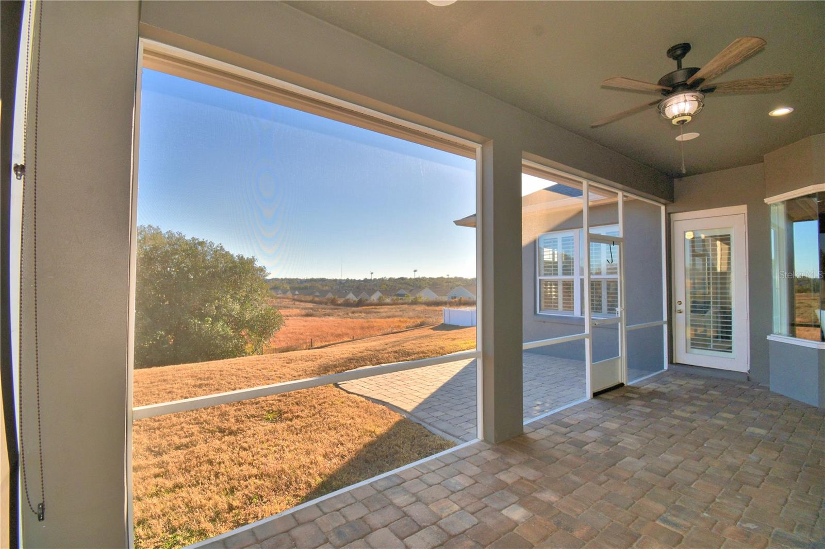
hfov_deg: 100.4
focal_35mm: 15
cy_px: 274
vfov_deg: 77.3
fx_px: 344
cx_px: 412
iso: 100
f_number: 8
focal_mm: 10
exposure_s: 1/250
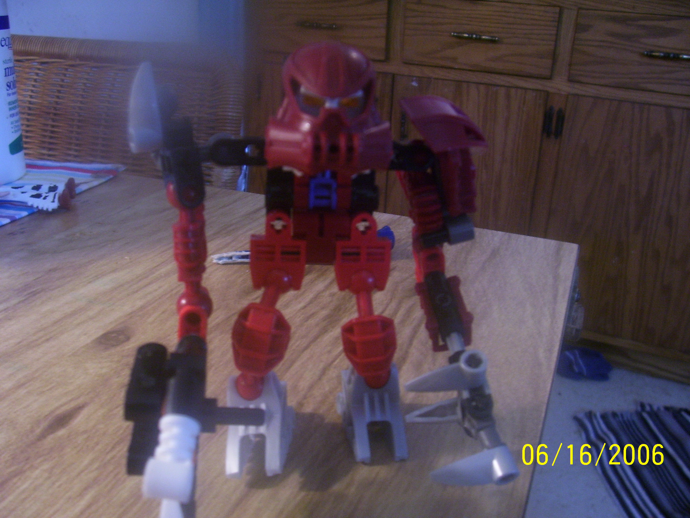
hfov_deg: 54.0
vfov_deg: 41.8
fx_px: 678
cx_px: 345
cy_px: 259
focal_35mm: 34
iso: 160
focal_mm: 5.6
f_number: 2.7
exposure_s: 1/8
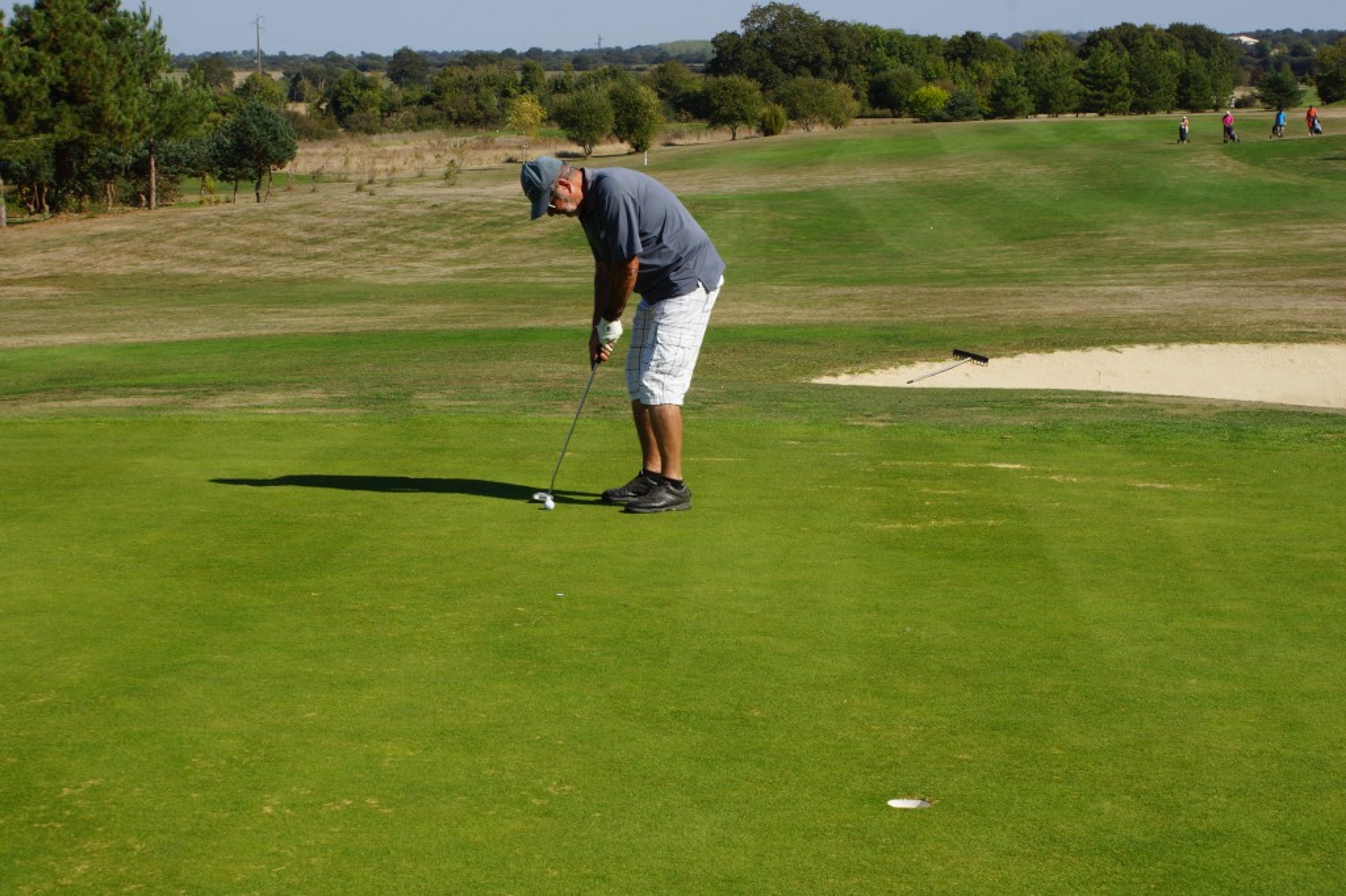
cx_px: 673
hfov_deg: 29.9
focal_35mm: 68
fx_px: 2523
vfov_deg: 20.1
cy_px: 448
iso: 100
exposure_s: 1/125
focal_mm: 45
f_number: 13
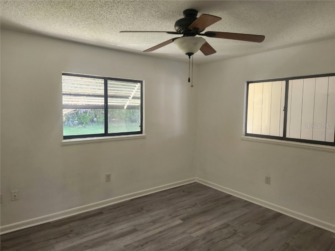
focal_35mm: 23
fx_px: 223
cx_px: 168
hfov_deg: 73.9
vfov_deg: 58.9
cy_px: 126
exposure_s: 1/180
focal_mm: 5.4
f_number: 1.8
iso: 160
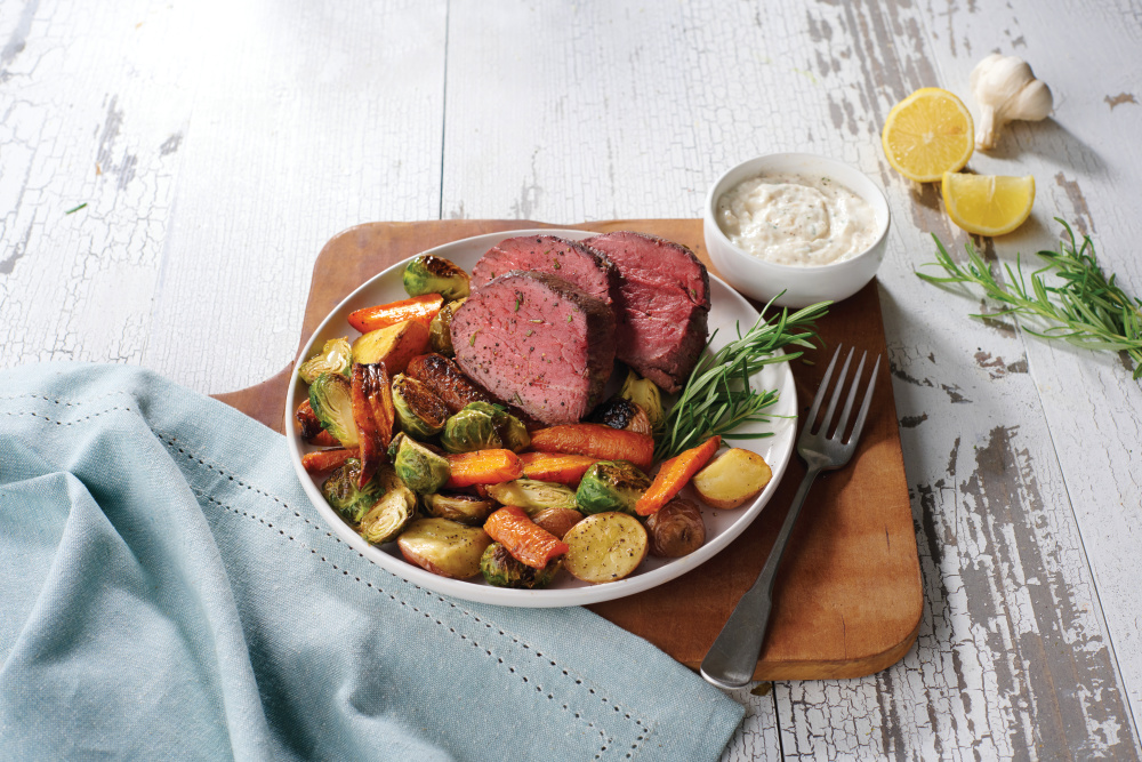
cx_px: 571
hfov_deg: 39.6
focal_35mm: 50
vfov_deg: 27.0
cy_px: 381
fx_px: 1586
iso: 250
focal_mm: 50
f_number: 8
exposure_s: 1/200
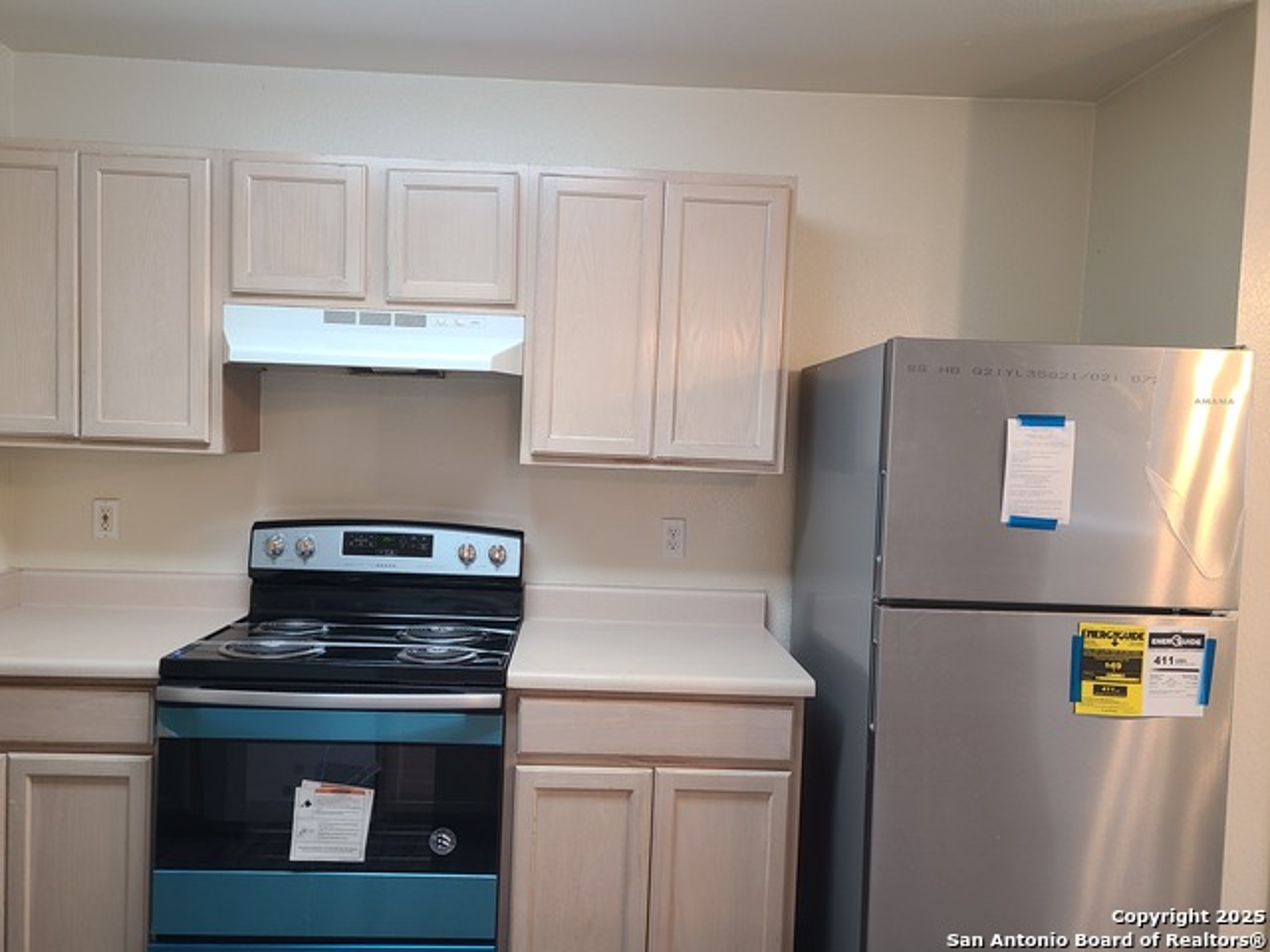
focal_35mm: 26
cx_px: 635
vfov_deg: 53.1
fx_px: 954
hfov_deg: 67.3
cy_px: 476
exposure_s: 1/60
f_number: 1.8
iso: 100
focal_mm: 5.4
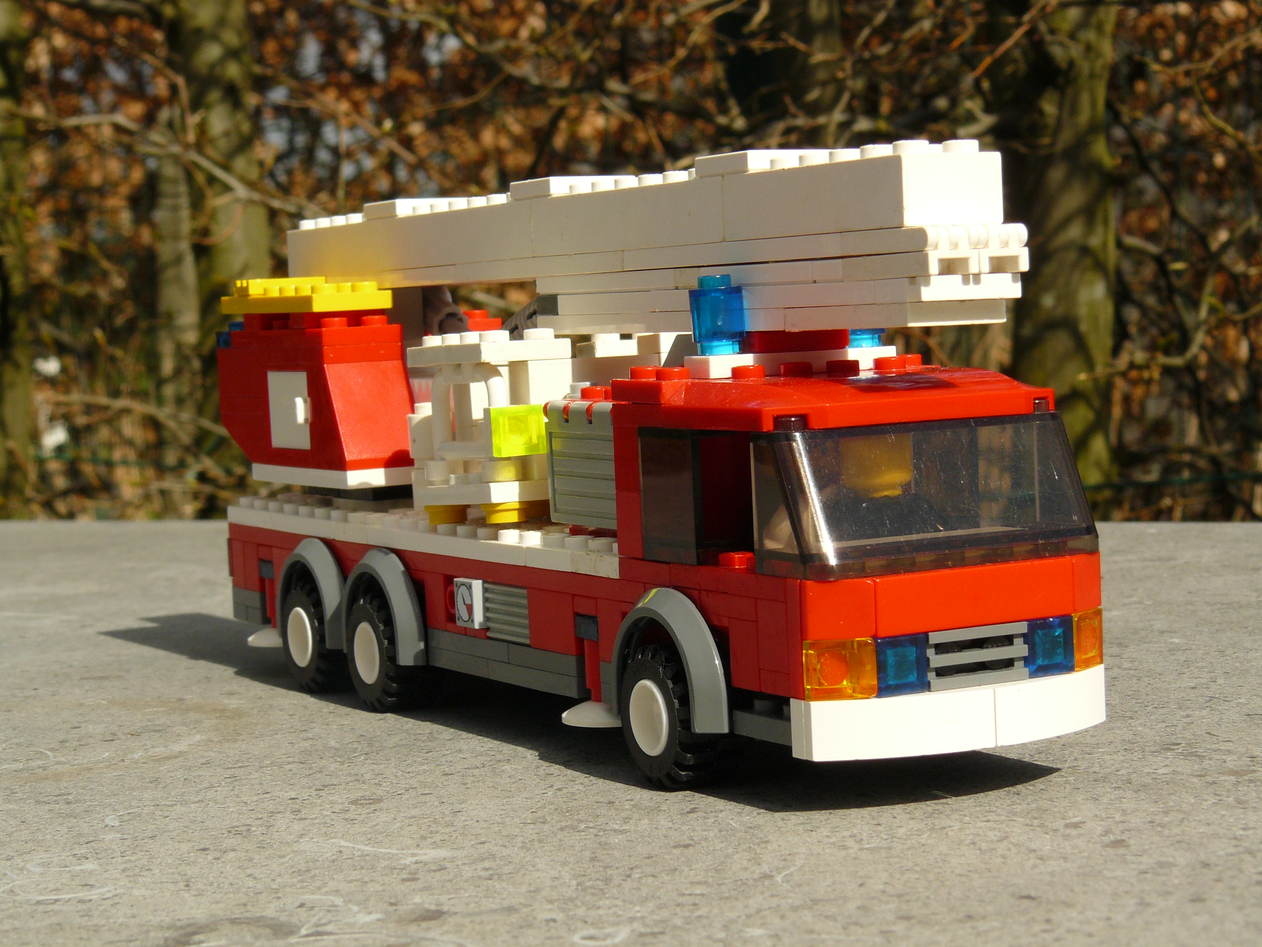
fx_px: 2917
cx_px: 631
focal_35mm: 80
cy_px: 474
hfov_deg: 24.4
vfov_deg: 18.4
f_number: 6.3
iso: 100
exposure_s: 1/500
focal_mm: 13.4
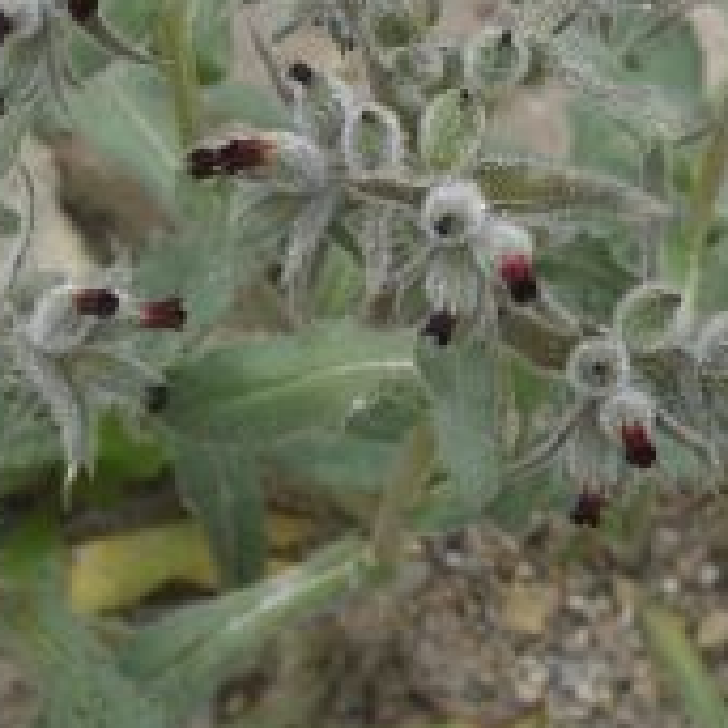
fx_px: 7995
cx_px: 319
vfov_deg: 5.2
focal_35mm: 336
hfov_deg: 5.2
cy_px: 160
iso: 200
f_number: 6.3
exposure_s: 1/125
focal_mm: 52
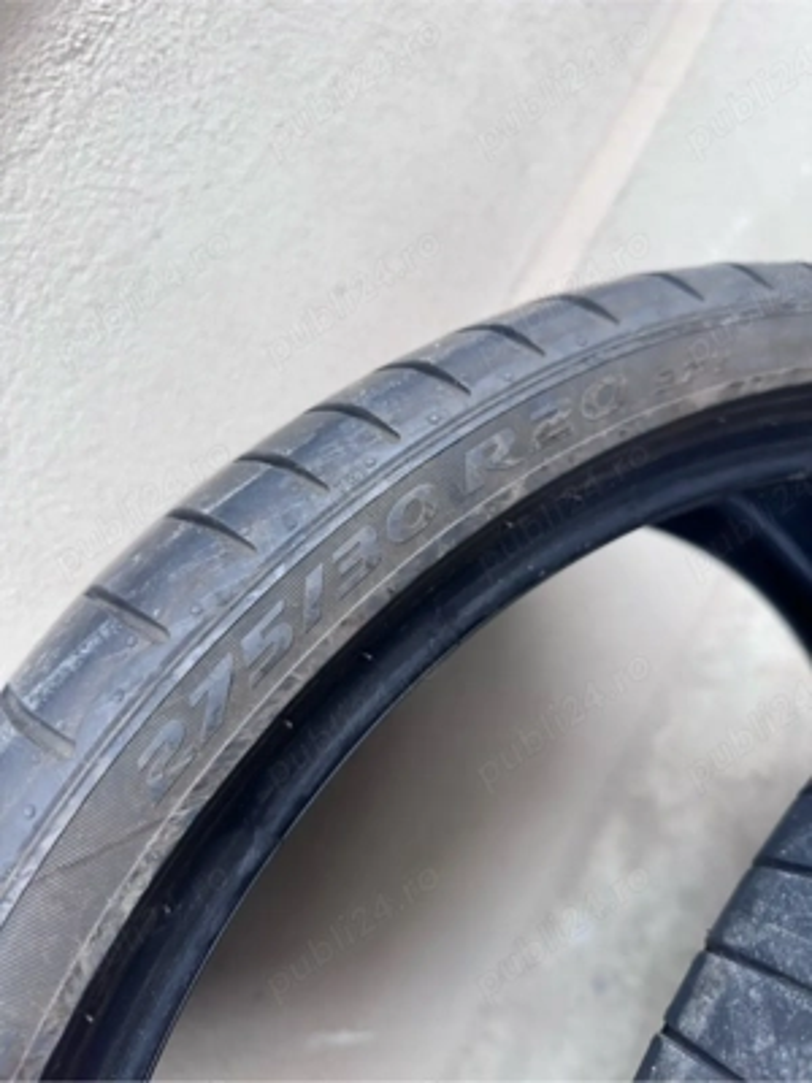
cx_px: 406
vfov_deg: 71.6
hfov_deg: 56.8
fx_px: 751
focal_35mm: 24
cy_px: 542
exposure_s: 1/121
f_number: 1.78
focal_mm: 6.86
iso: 125
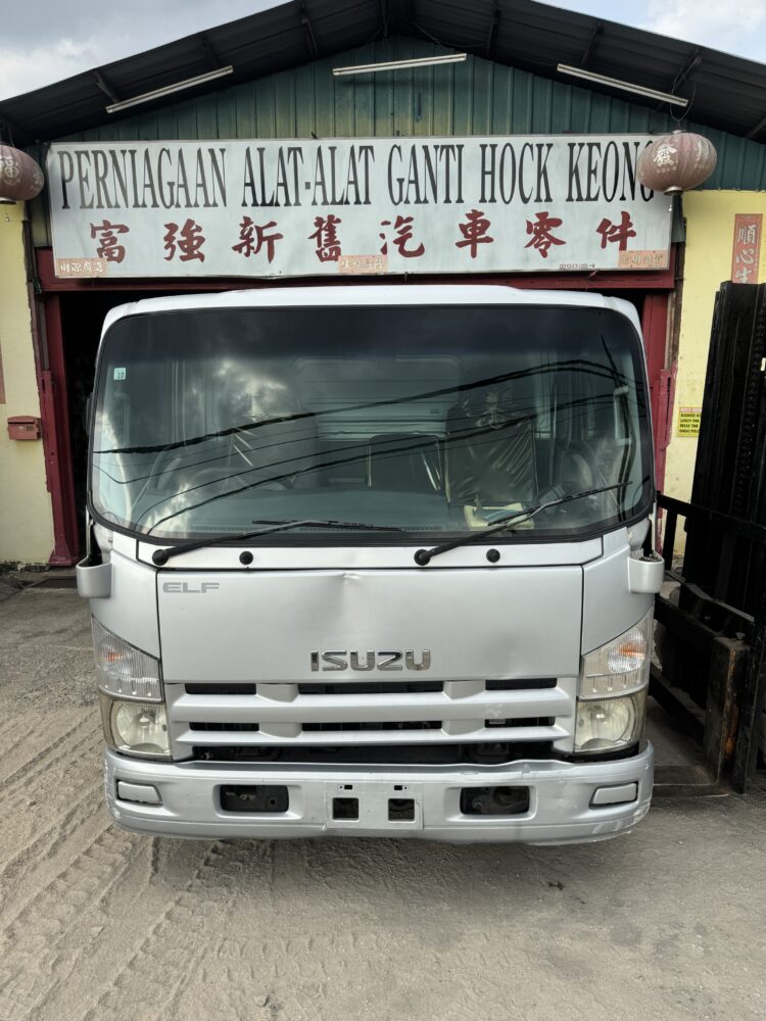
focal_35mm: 24
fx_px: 708
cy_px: 510
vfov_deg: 71.6
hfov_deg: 56.8
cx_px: 383
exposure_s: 1/1869
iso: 80
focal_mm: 6.76
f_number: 1.78
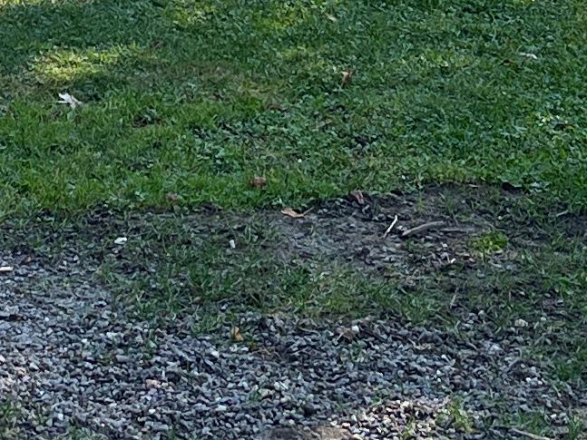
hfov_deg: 12.2
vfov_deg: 8.8
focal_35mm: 162
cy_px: -310
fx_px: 2747
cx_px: 239
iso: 50
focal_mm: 5.1
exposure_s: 1/281
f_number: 1.6
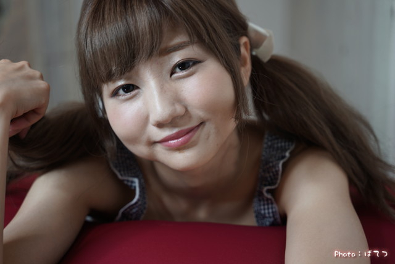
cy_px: 132
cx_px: 198
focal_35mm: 72
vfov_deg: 18.9
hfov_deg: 28.1
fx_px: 790
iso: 100
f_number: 3.2
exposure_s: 1/25
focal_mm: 72
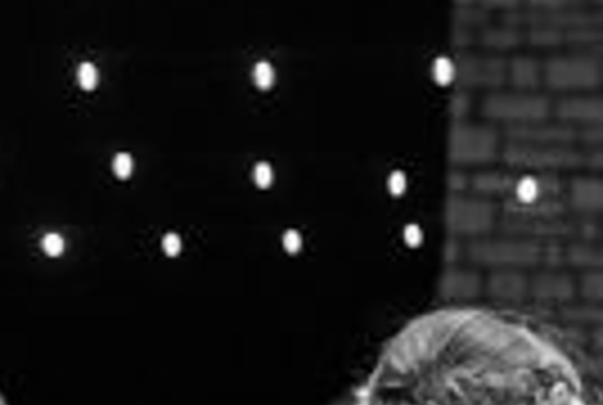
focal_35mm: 267
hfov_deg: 7.6
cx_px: 819
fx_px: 4482
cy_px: 468
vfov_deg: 5.2
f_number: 1.8
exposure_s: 1/160
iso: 1600
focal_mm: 35
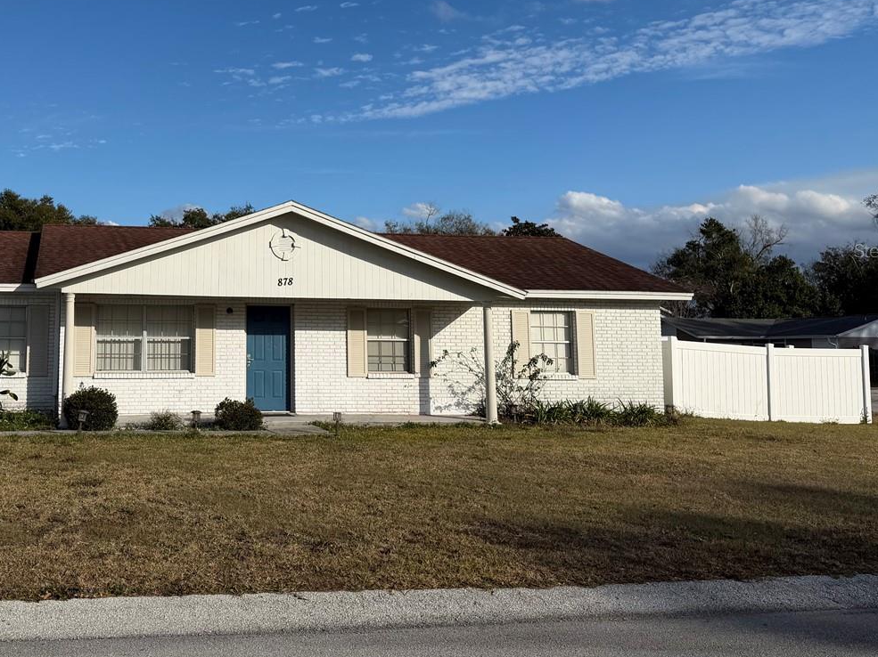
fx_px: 989
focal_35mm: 39
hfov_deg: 46.3
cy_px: 250
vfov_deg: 36.6
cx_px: 226
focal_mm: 6.76
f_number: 1.78
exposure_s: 1/8130
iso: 80
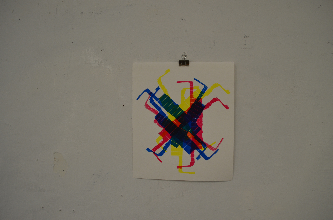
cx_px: 166
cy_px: 110
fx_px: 249
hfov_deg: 67.5
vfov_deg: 47.7
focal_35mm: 27
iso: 400
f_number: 5
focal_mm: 18
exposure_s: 1/100
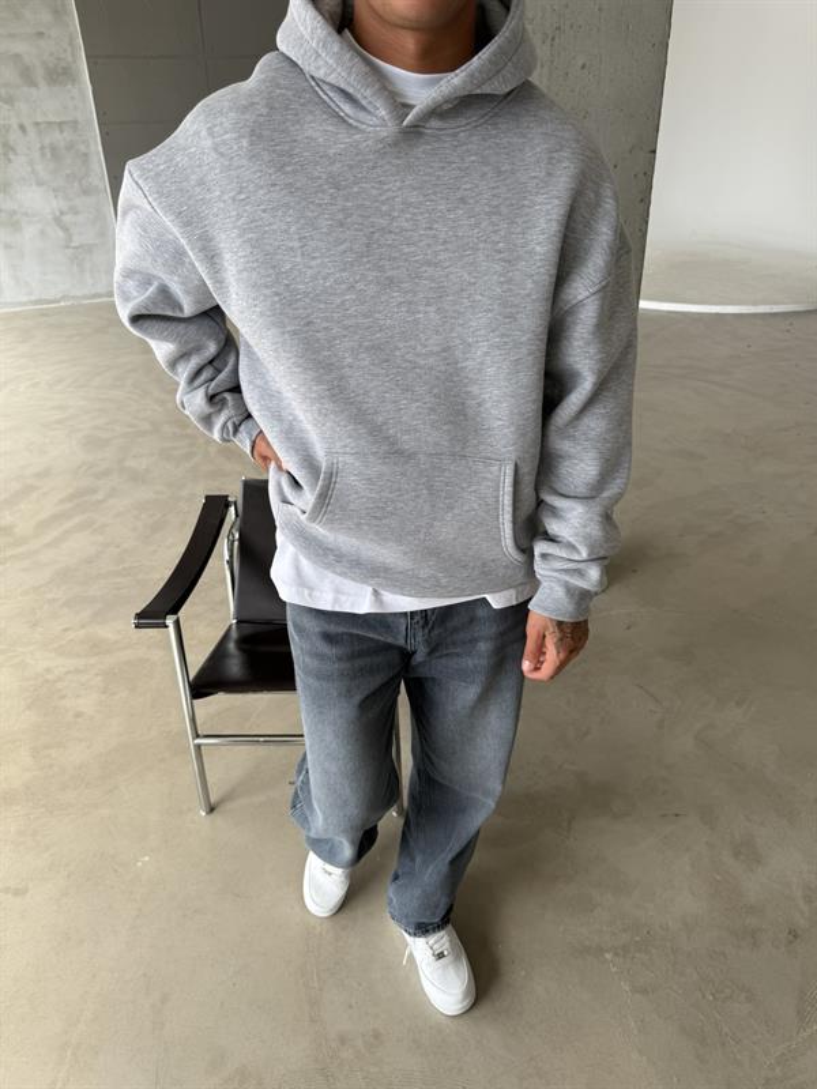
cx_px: 408
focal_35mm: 24
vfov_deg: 71.6
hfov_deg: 56.8
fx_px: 755
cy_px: 544
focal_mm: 6.76
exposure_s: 1/125
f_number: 1.78
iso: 64
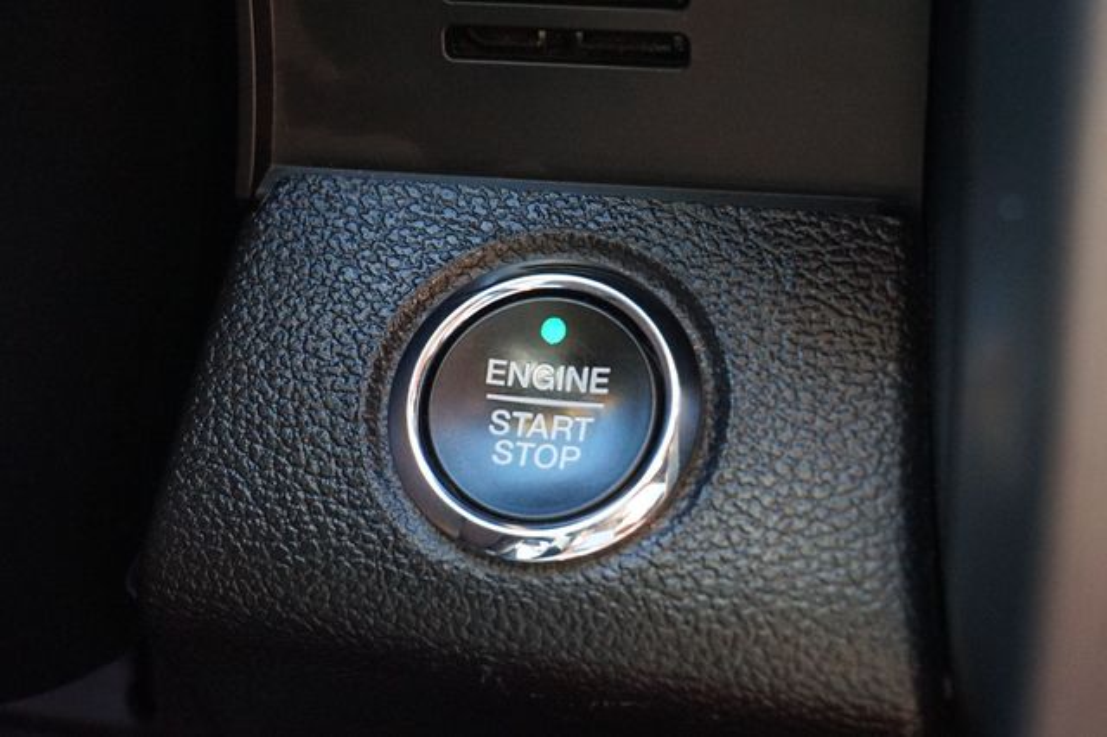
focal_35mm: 60
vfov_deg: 22.6
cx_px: 554
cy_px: 368
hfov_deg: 33.4
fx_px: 1844
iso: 2500
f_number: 5.6
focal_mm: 40
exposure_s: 1/80
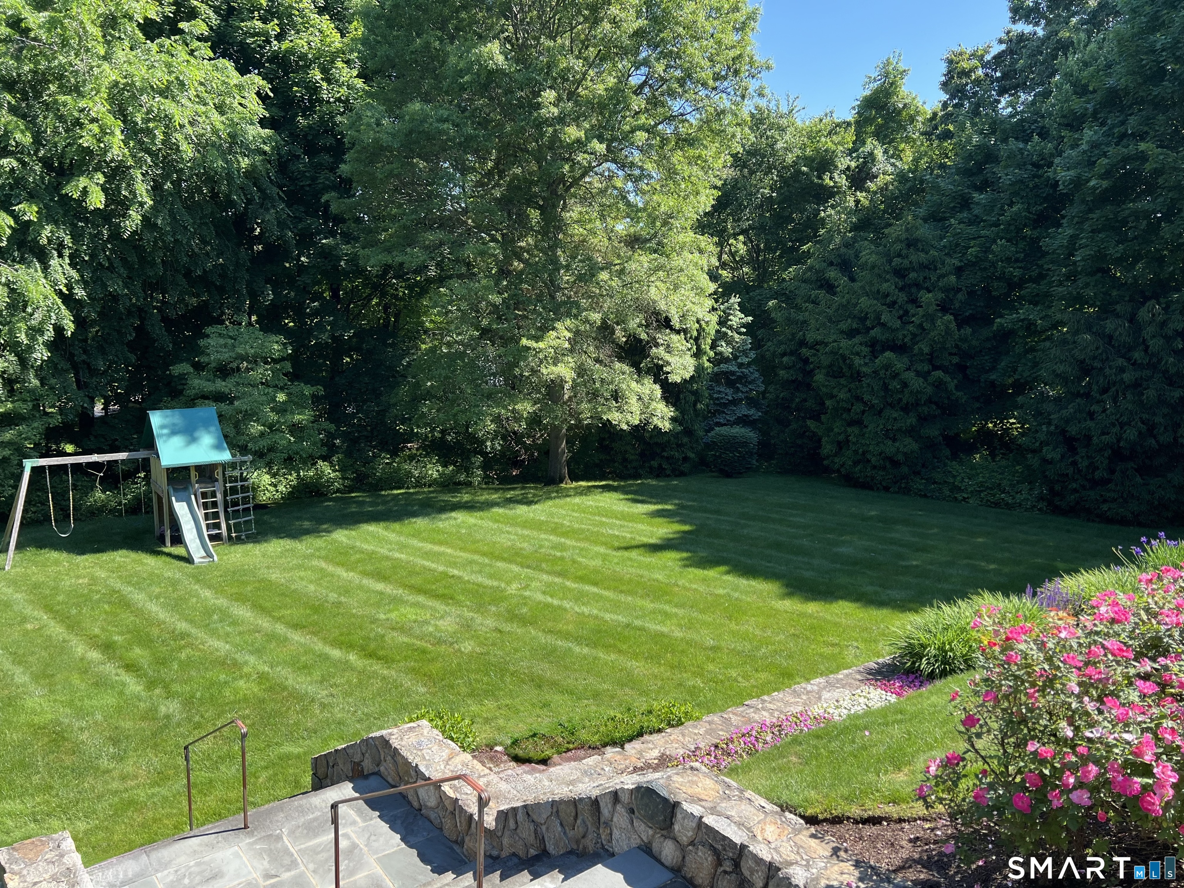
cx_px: 592
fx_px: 889
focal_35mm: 26
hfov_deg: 67.3
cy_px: 444
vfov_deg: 53.1
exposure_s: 1/769
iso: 50
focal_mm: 5.7
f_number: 1.5
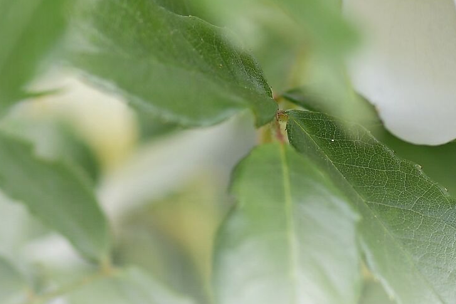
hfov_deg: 4.9
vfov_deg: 3.3
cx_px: 524
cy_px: -106
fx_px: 5308
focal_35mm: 419
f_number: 2.5
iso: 100
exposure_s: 1/800
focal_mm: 85
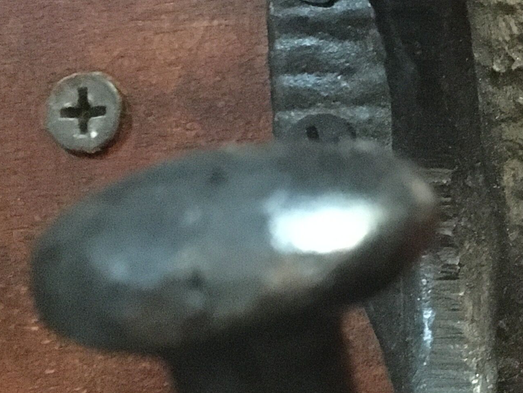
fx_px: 1375
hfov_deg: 20.6
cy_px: 114
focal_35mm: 91
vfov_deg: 16.2
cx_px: 564
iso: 1600
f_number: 2.2
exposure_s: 1/17
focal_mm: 4.15
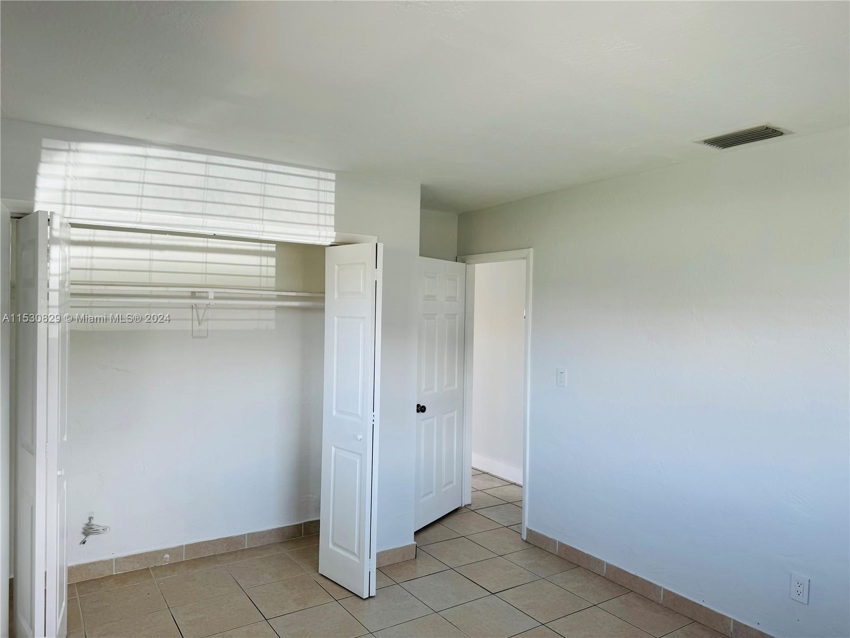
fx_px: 589
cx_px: 425
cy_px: 319
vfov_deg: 56.8
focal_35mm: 24
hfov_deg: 71.6
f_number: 1.78
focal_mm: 6.86
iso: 64
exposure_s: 1/121
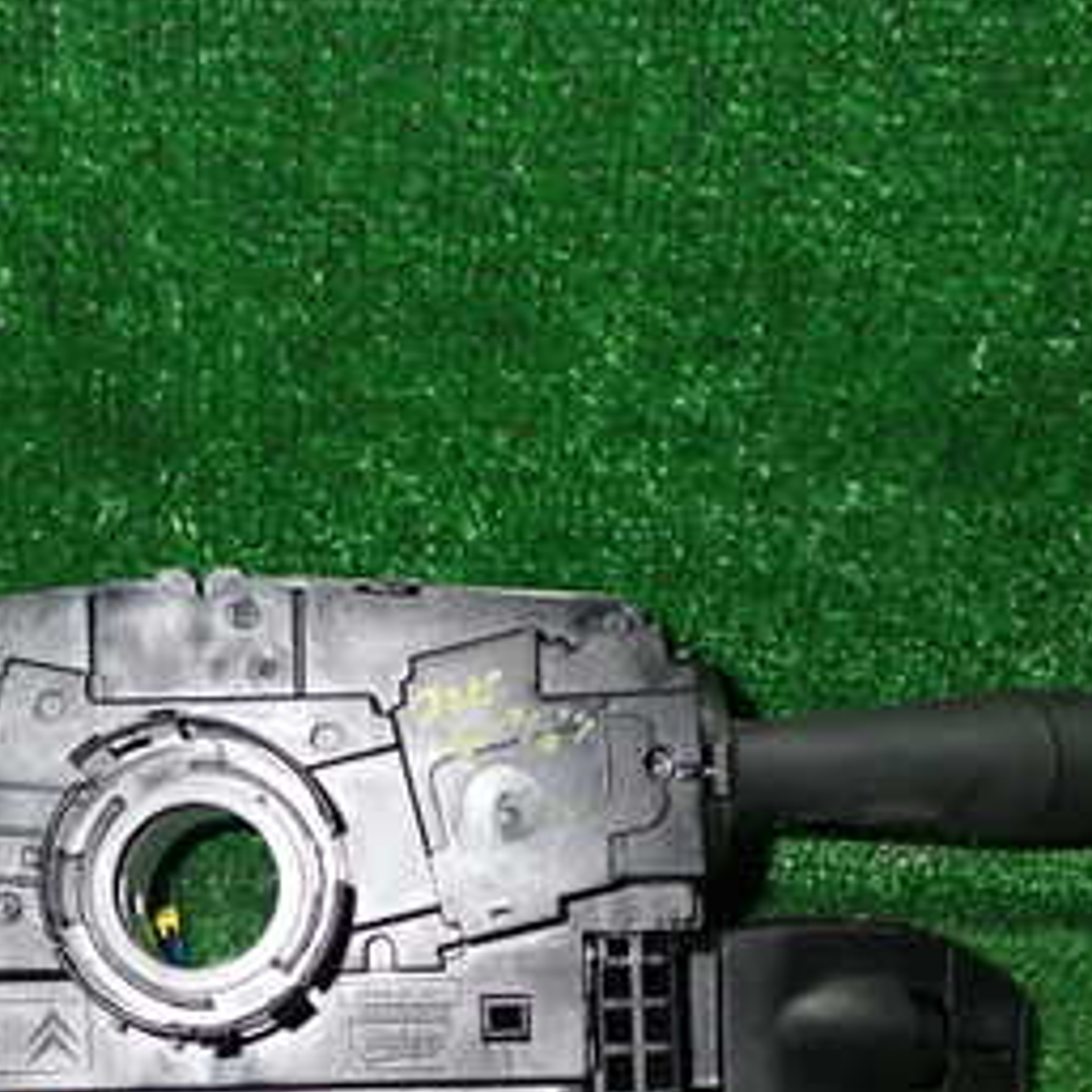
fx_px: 2356
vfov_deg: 25.8
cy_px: 816
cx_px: 314
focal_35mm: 66
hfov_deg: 25.9
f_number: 7.1
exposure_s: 1/30
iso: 640
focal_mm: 5.79
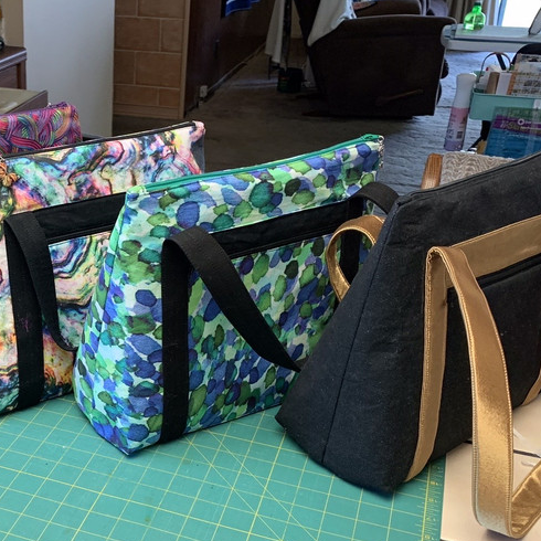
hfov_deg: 32.6
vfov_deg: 33.9
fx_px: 884
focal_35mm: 50
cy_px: 317
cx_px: 68
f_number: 1.8
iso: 125
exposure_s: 1/55
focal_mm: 4.25
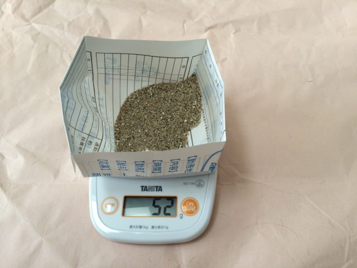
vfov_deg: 46.8
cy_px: 134
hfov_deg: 60.0
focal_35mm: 30
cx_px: 178
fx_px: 309
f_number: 2.2
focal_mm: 4.12
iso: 40
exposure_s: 1/60
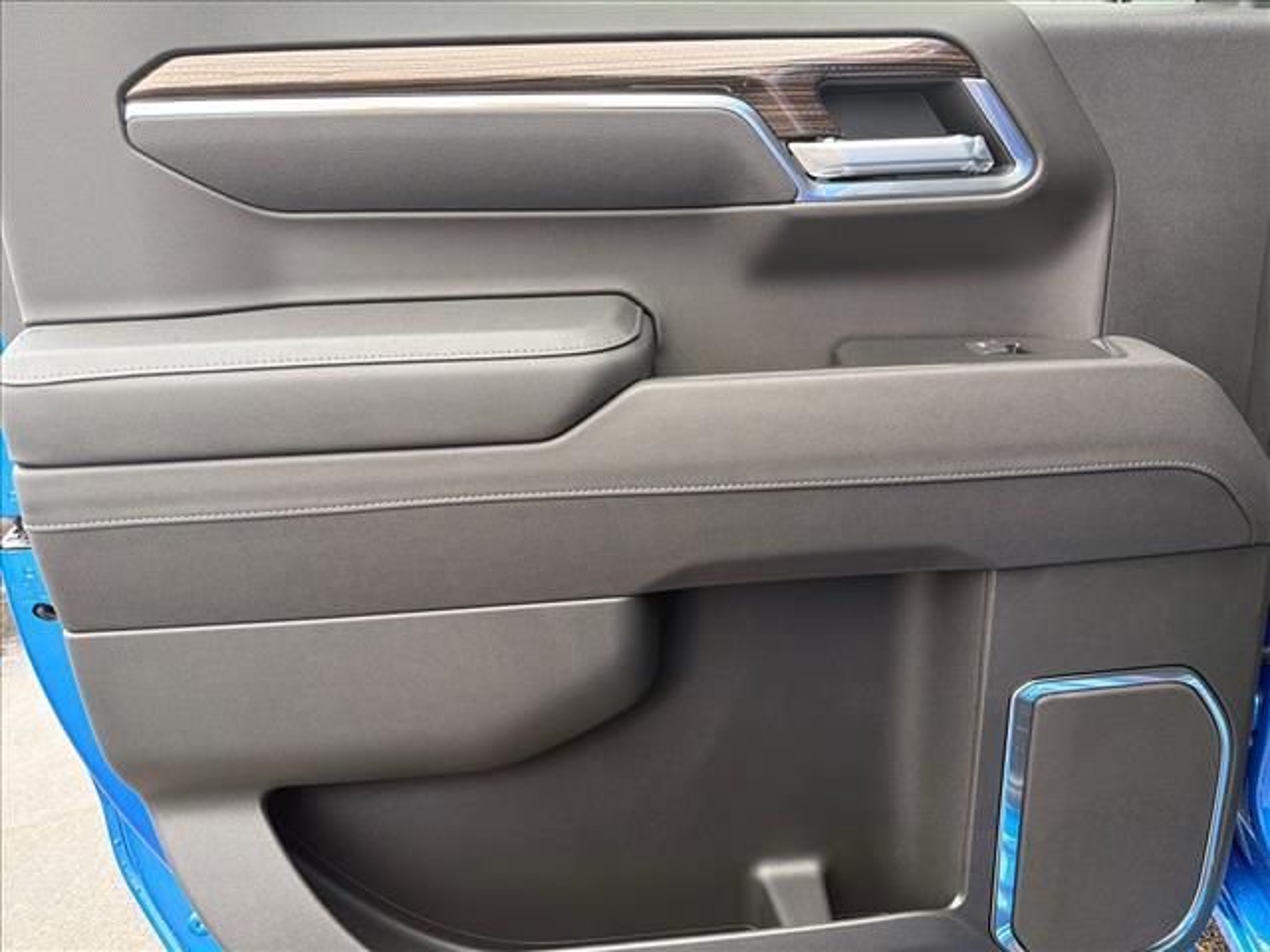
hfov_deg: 71.6
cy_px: 476
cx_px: 635
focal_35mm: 24
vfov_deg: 56.8
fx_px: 881
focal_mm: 6.76
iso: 200
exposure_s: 1/72
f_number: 1.78
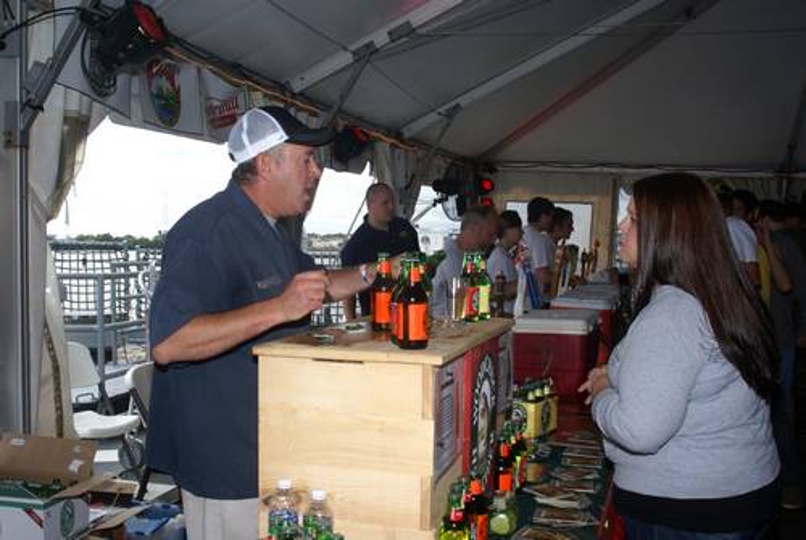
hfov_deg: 53.1
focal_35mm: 36
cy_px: 270
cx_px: 403
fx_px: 807
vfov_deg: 37.0
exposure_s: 1/80
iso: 320
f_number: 13
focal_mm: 24
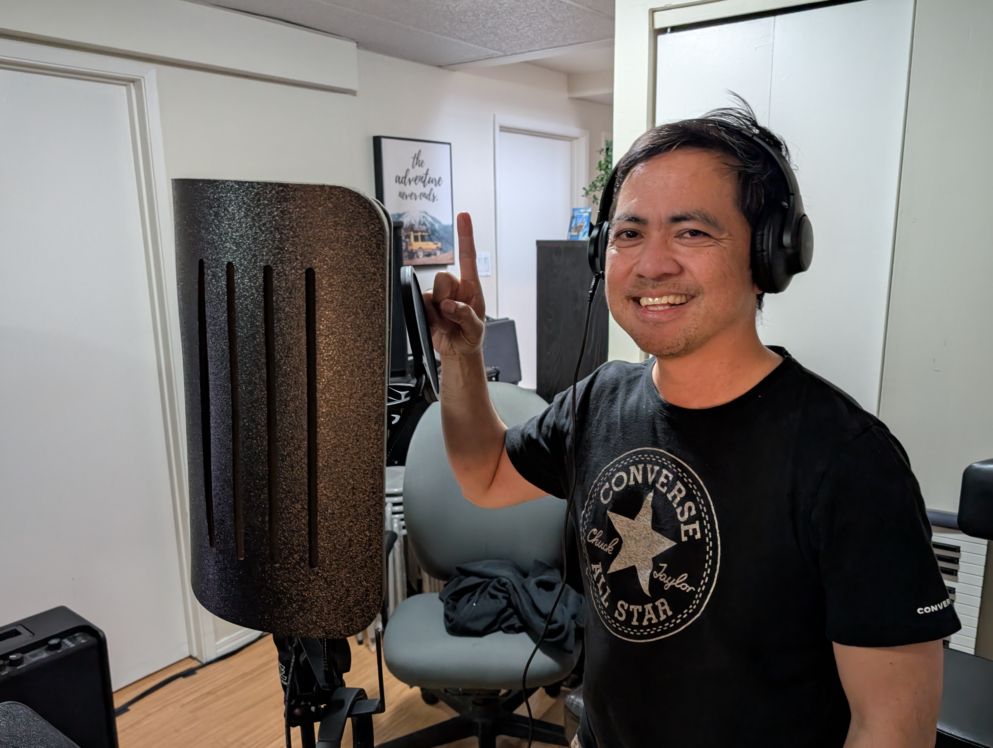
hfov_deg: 67.2
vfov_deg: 53.1
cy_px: 397
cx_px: 517
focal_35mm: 26
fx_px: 747
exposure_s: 1/40
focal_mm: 6.9
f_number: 1.68
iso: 620
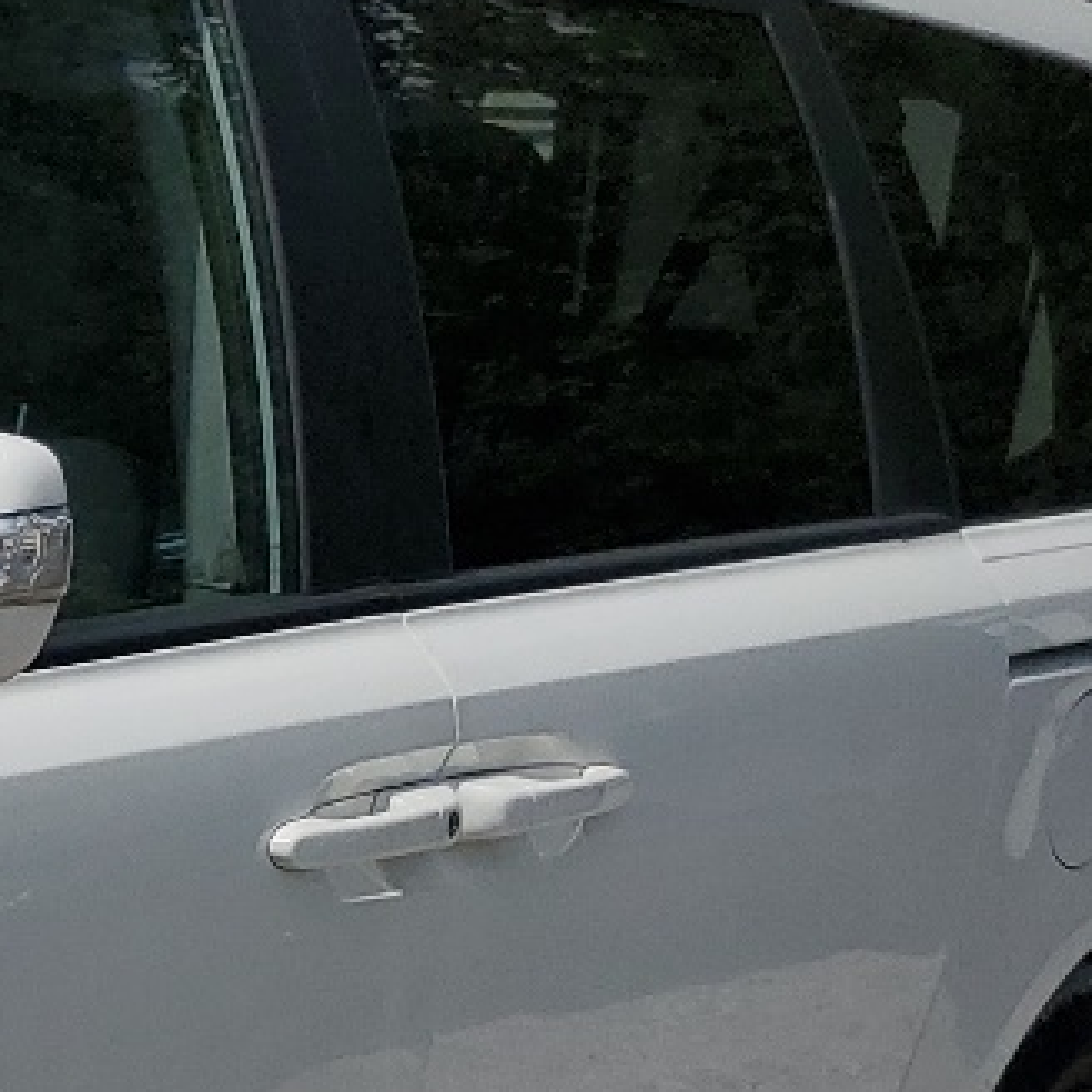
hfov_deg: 13.5
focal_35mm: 112
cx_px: -1052
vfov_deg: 15.1
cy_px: 1268
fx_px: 3997
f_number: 1.5
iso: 51
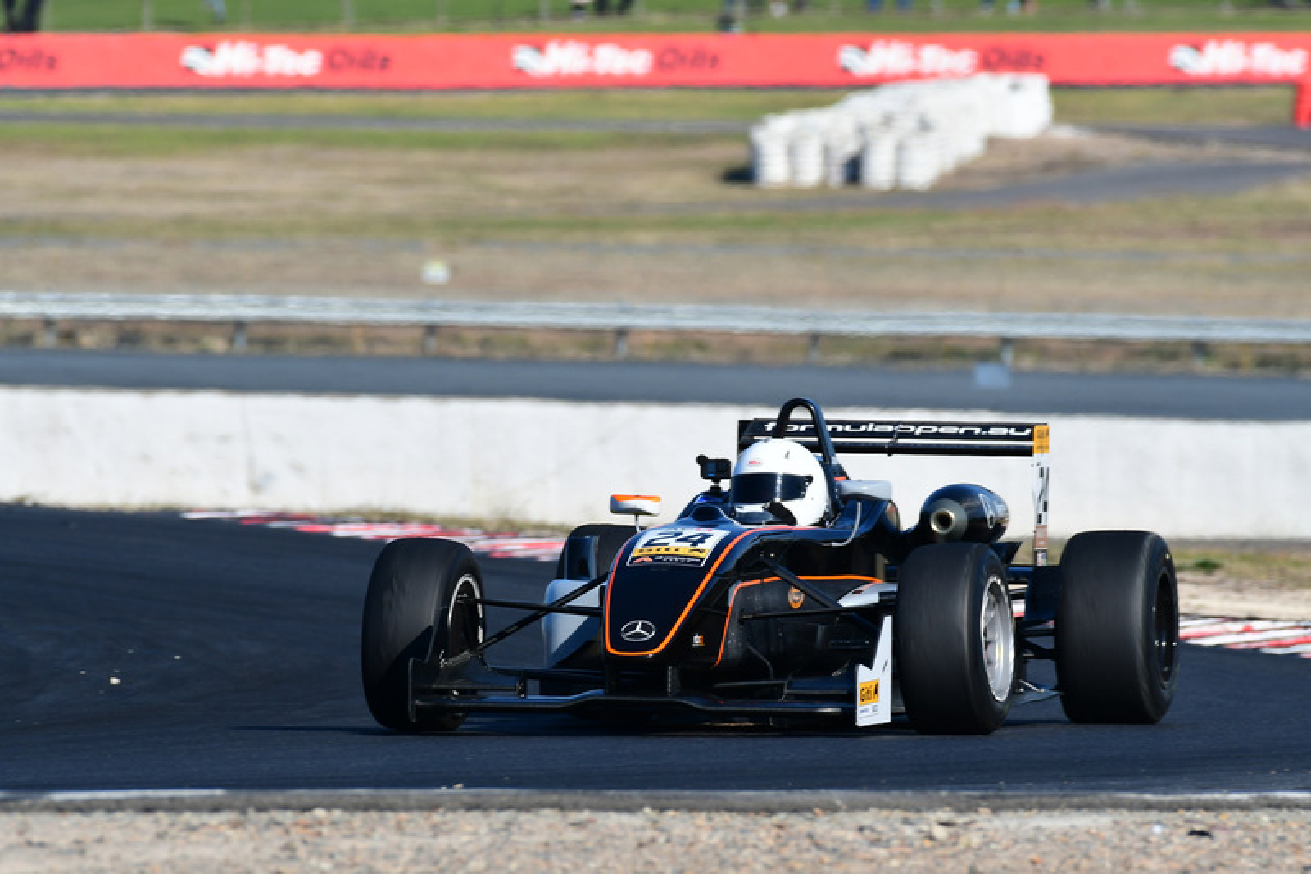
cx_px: 656
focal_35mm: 720
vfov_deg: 1.9
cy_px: 437
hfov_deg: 2.9
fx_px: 26213
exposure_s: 1/640
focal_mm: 480
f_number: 10
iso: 320
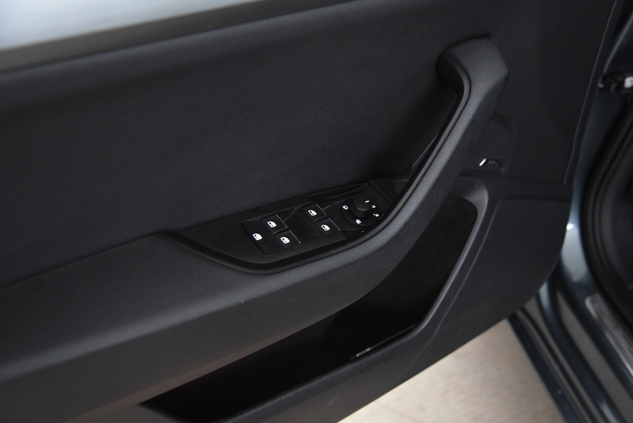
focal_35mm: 44
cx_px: 316
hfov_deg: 44.5
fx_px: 774
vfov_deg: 30.5
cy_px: 212
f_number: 4
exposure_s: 1/30
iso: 4000
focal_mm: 44
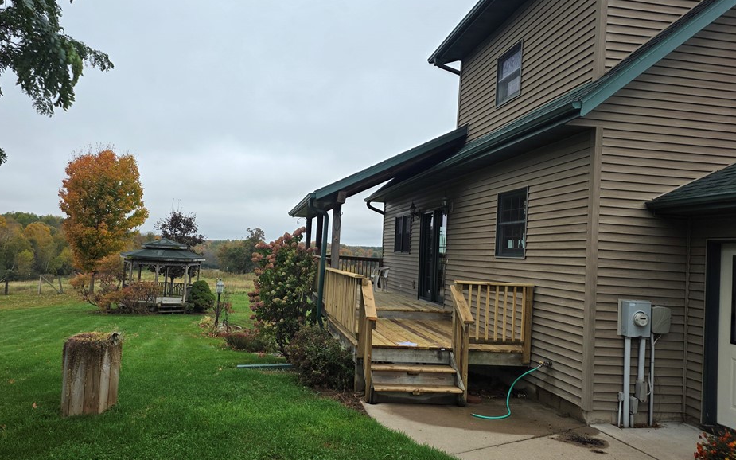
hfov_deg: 68.3
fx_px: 542
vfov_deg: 46.0
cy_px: 224
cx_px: 337
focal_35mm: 27
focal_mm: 6.3
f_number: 1.7
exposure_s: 1/359
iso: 25
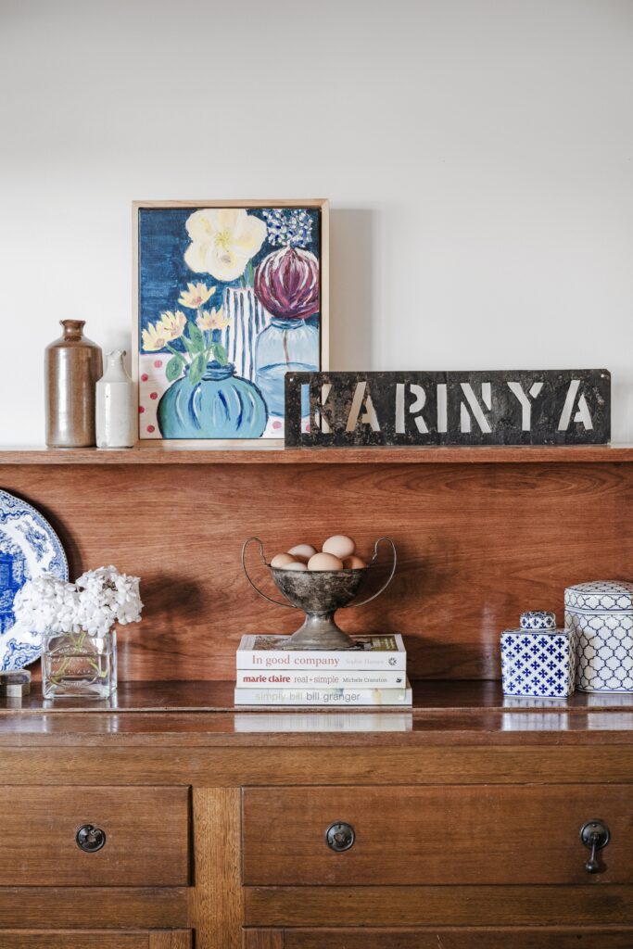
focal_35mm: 67
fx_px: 1766
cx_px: 316
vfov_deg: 30.1
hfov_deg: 20.3
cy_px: 474
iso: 400
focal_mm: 67
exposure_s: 1/15
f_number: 4.5
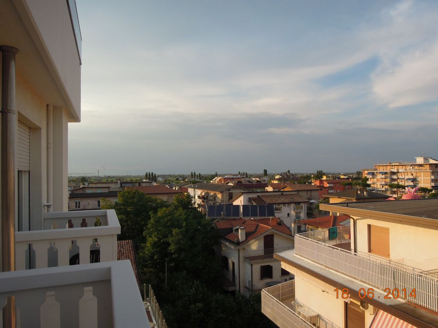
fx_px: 304
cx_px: 219
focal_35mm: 24
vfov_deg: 56.8
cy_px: 164
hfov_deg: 71.6
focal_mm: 4.3
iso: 160
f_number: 3.2
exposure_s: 1/1250
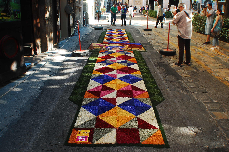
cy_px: 76
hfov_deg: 53.2
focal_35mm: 36
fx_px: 229
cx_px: 114
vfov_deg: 36.8
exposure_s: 1/100
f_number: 5.6
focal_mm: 24
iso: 200
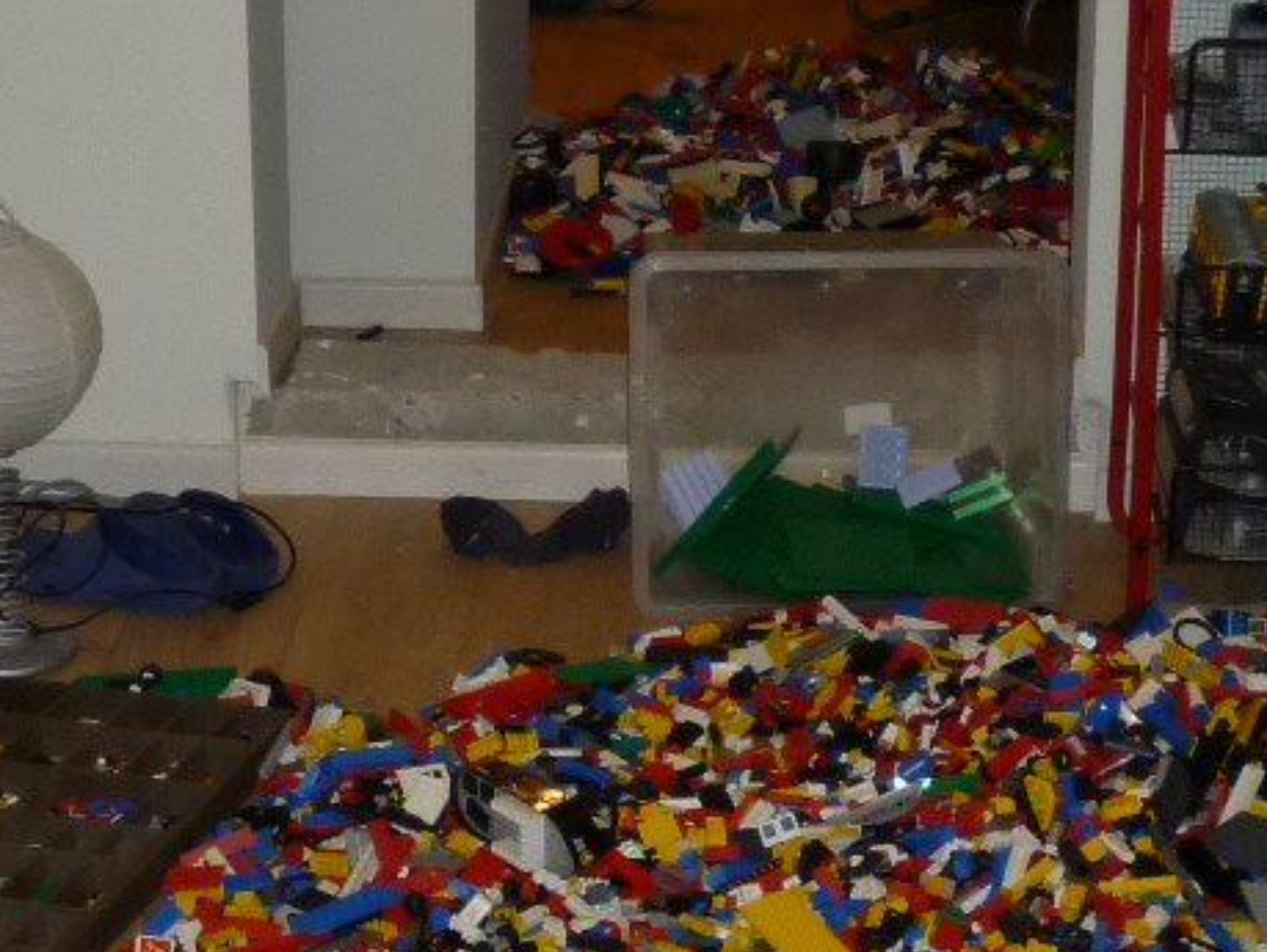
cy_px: 499
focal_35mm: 101
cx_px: 679
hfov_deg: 19.4
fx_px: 3700
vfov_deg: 14.7
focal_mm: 5.2
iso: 160
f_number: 3.3
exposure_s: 1/30
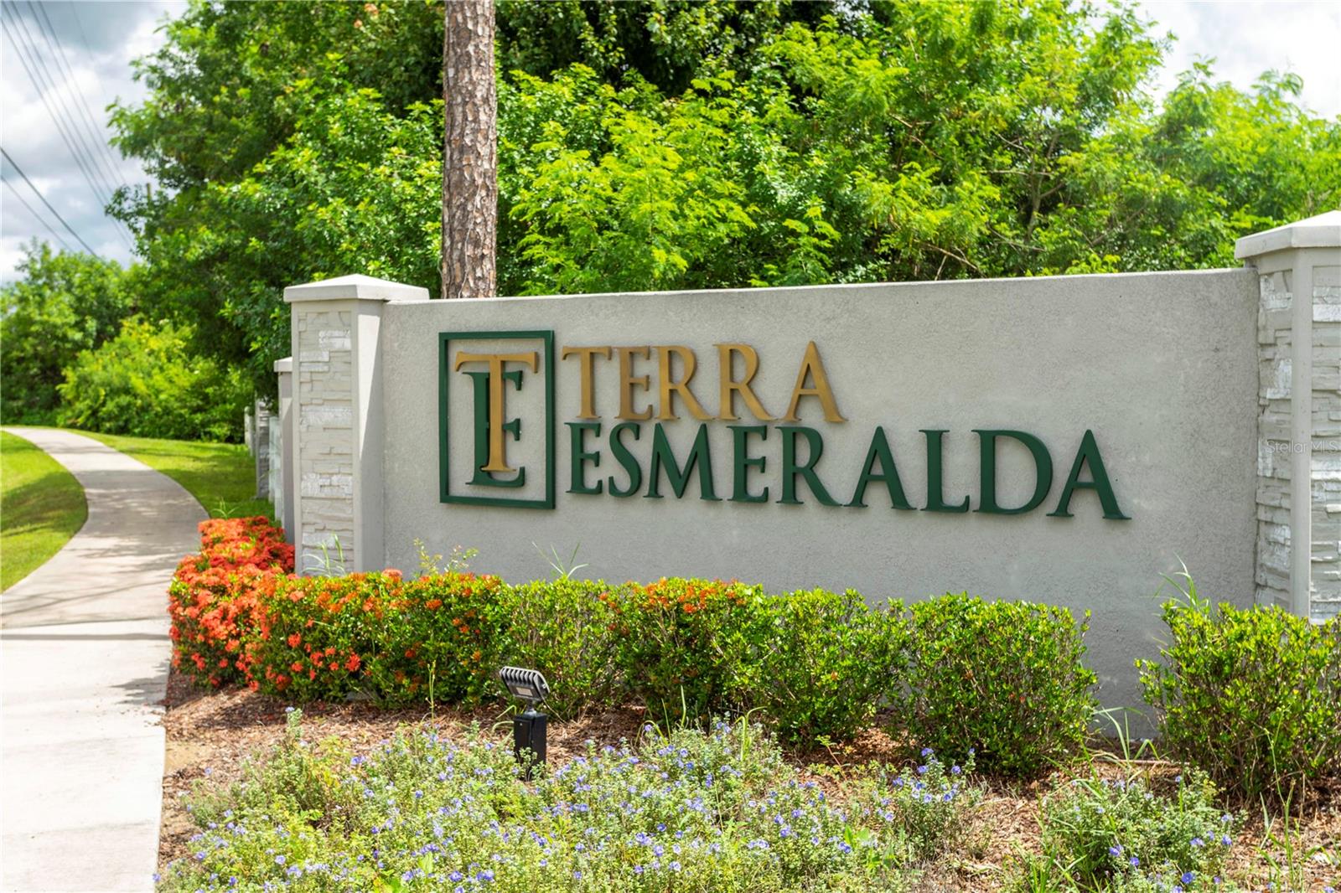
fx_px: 1490
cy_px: 446
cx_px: 670
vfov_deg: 33.4
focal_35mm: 40
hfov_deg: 48.5
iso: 100
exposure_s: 1/125
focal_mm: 40
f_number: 8
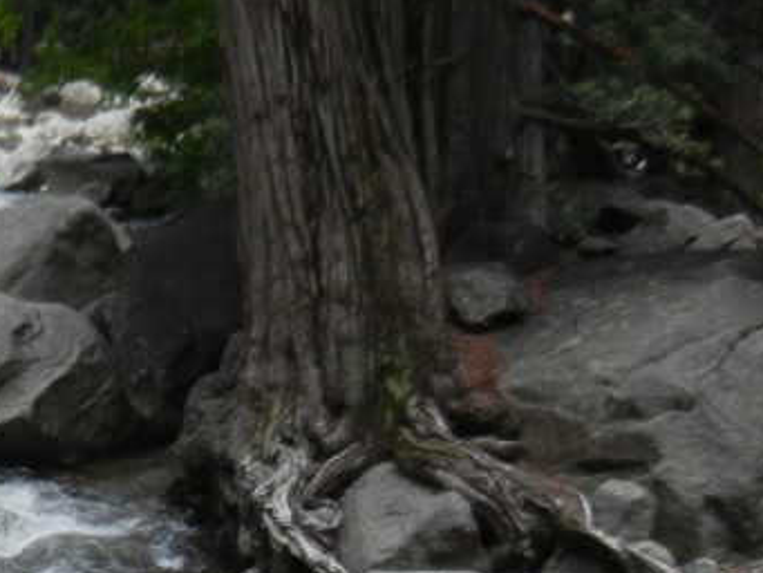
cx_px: -336
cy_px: 405
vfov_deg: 16.4
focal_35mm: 90
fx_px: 1984
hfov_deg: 19.4
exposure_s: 1/418
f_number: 3.5
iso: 160
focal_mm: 5.4
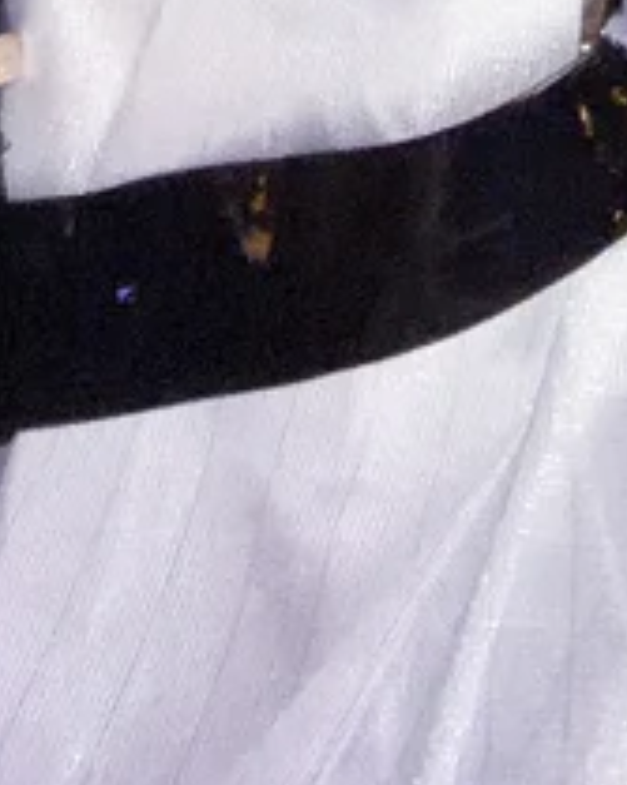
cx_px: 984
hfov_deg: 11.5
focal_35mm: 128
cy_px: -1818
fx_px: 2971
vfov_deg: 9.8
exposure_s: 1/40
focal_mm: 2.71
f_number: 1.9
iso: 320
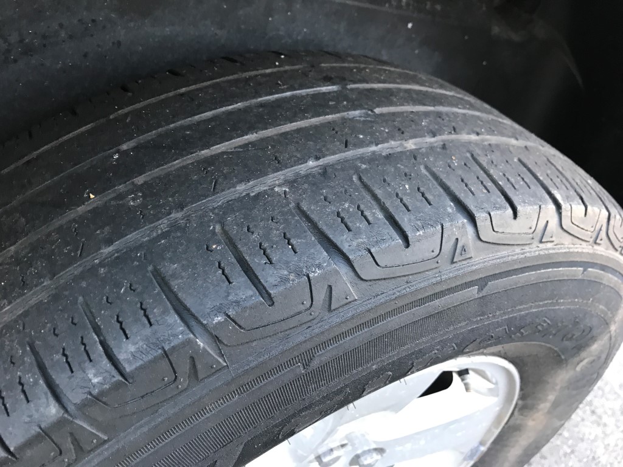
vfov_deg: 49.7
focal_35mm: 28
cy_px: 234
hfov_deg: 63.4
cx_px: 312
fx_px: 504
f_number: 1.8
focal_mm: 3.99
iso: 50
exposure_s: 1/15
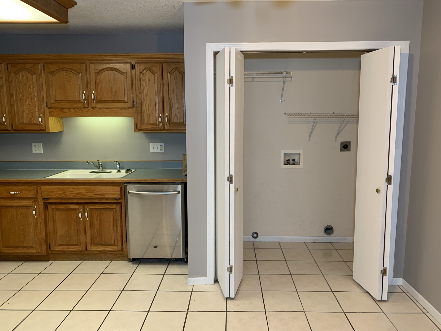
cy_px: 166
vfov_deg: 53.1
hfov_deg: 67.3
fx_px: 331
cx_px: 220
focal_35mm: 26
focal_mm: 4.25
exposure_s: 1/60
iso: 125
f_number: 1.8
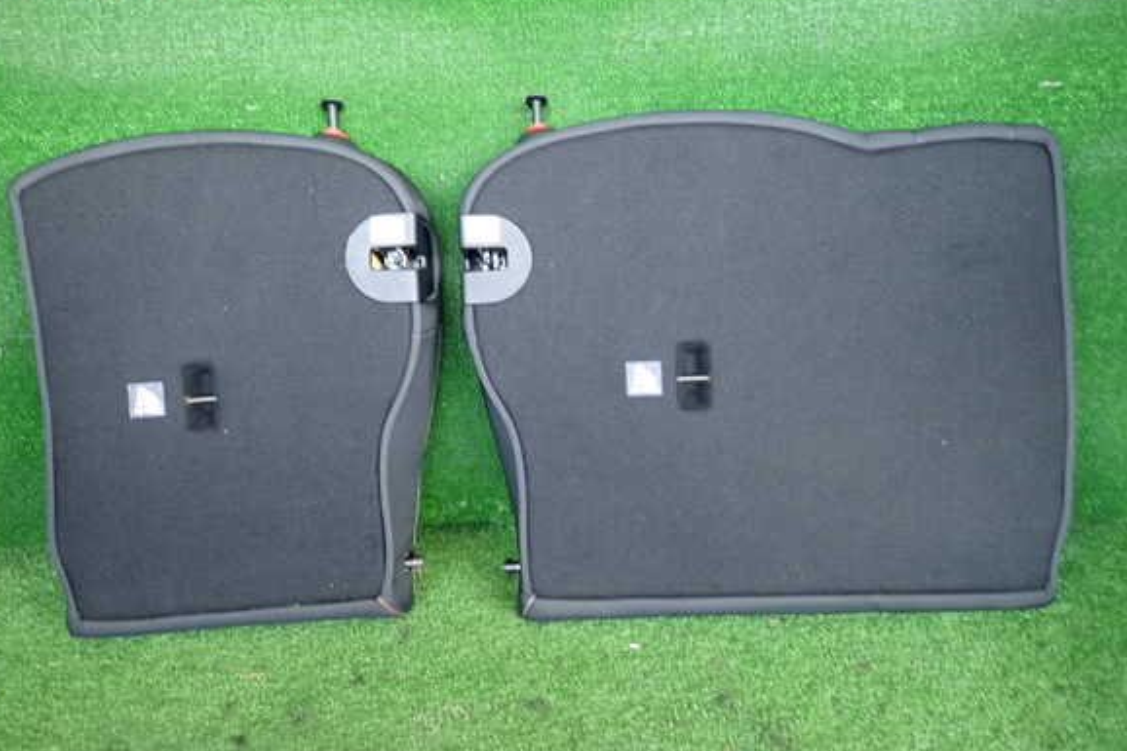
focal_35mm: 27
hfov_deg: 67.4
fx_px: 845
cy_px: 378
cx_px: 560
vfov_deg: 47.9
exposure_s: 1/30
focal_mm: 4.5
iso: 200
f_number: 2
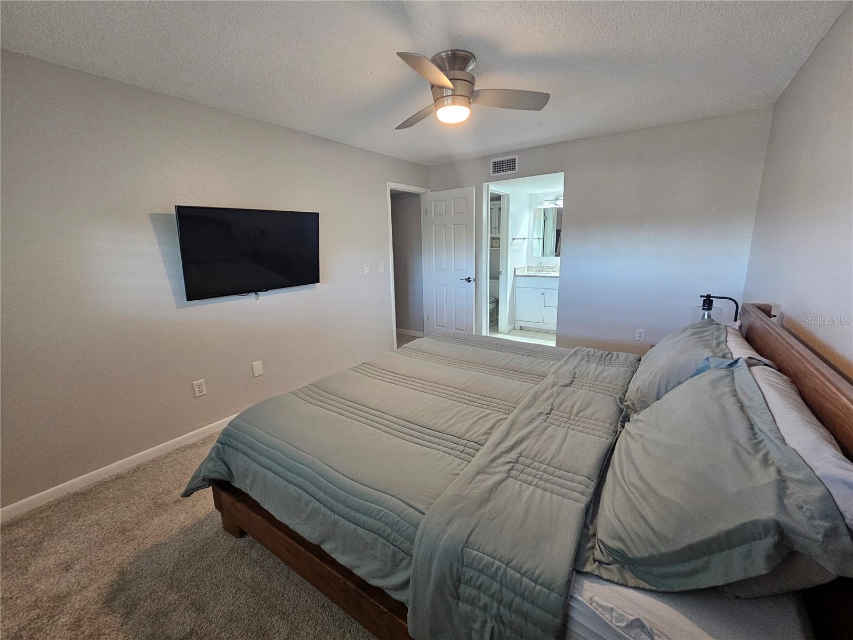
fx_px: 320
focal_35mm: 13
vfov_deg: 89.9
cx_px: 426
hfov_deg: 106.2
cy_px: 320
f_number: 2.2
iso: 320
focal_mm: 2.2
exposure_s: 1/40
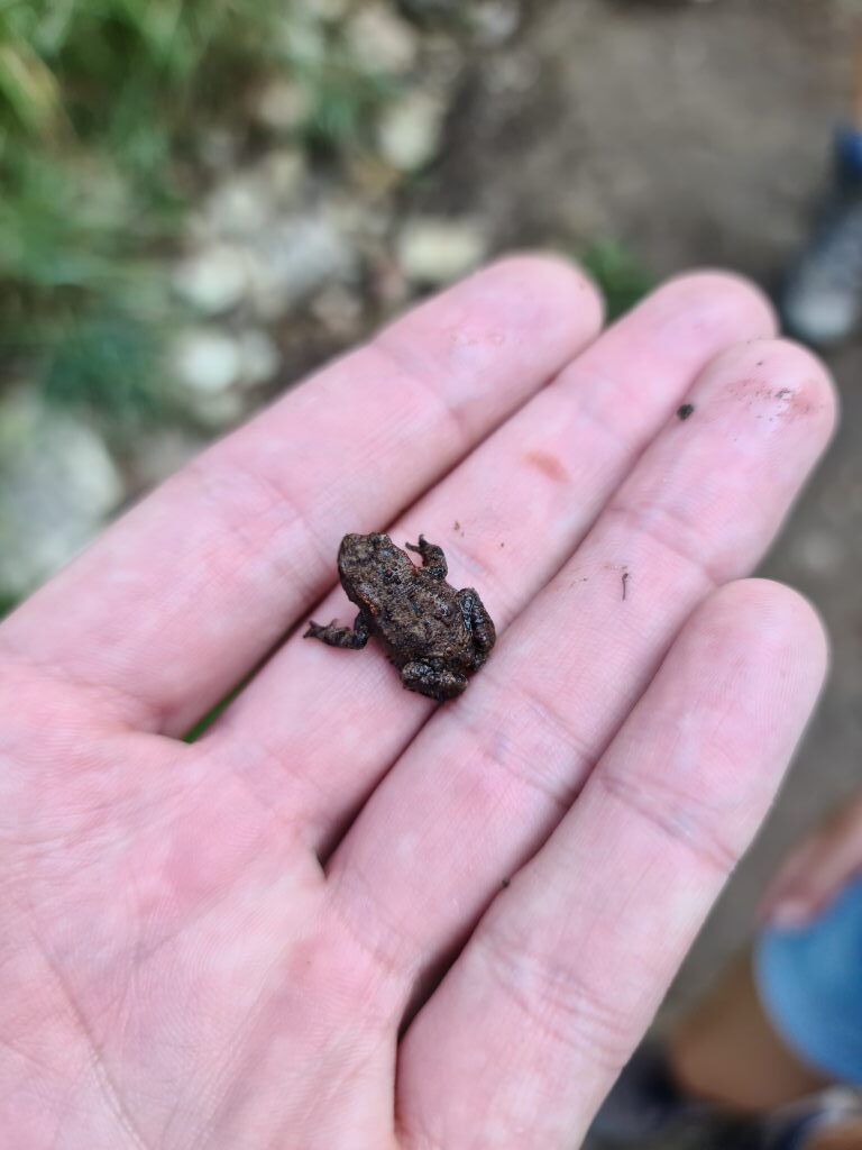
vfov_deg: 69.4
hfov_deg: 54.9
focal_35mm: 25
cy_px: 575
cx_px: 431
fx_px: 830
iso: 50
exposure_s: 1/100
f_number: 1.8
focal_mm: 7
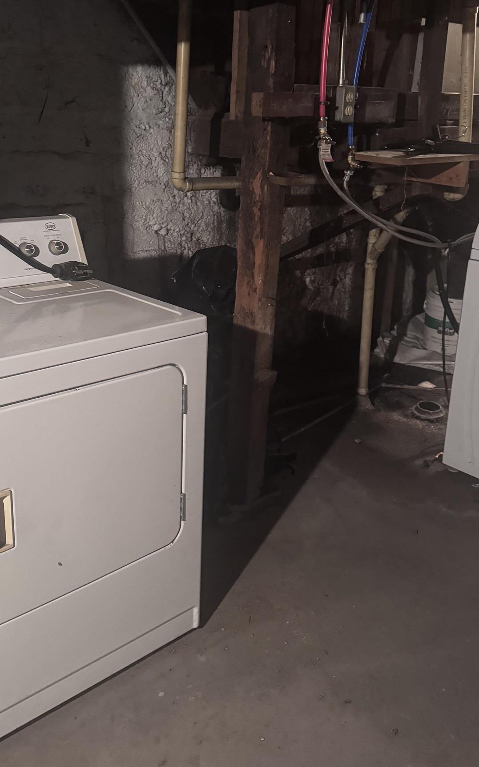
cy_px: 355
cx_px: 217
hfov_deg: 37.2
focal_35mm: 34
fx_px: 710
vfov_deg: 56.6
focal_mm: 6.76
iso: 1000
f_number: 1.78
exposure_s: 1/30
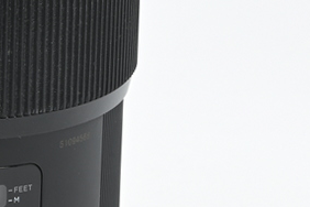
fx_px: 2221
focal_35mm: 258
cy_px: 92
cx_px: -75
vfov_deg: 5.3
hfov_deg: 7.9
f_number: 14
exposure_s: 1/20
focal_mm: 75
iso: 200
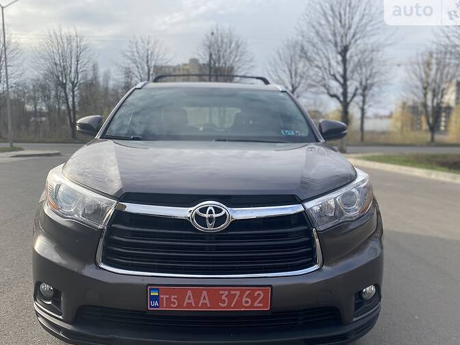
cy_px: 193
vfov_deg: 45.3
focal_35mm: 31
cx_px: 219
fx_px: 412
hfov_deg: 58.3
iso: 32
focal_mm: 4.2
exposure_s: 1/1364
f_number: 1.8
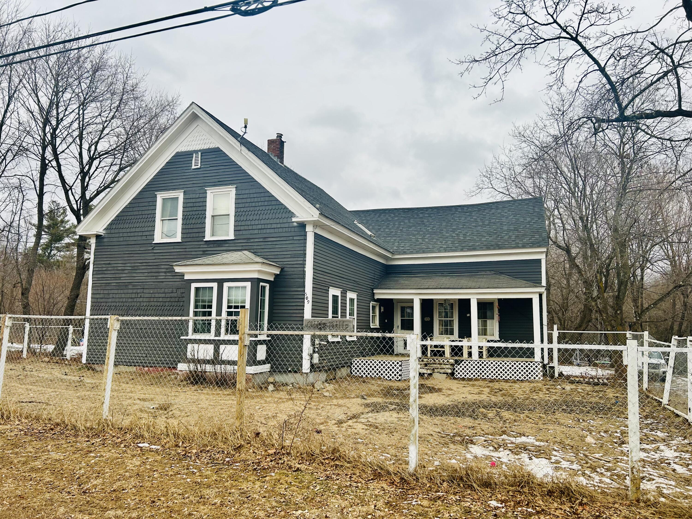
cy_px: 260
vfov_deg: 53.1
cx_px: 346
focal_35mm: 26
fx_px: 520
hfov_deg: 67.3
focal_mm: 5.7
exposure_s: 1/547
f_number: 1.5
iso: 50
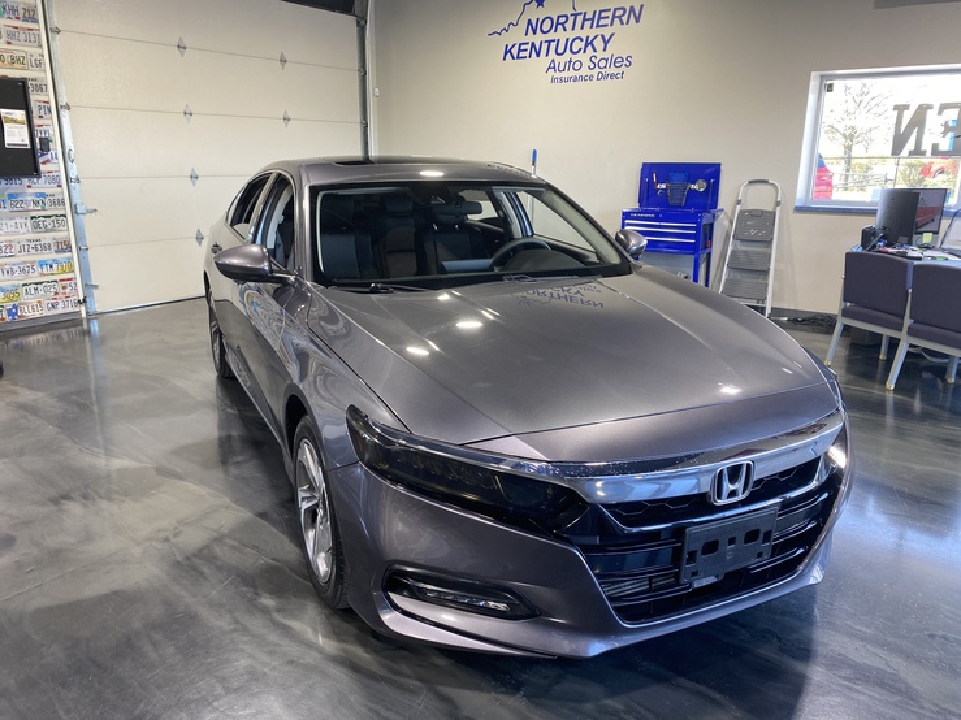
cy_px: 360
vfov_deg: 53.0
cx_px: 480
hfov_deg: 67.3
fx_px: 722
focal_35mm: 26
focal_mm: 4.25
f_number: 1.8
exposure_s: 1/120
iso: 125
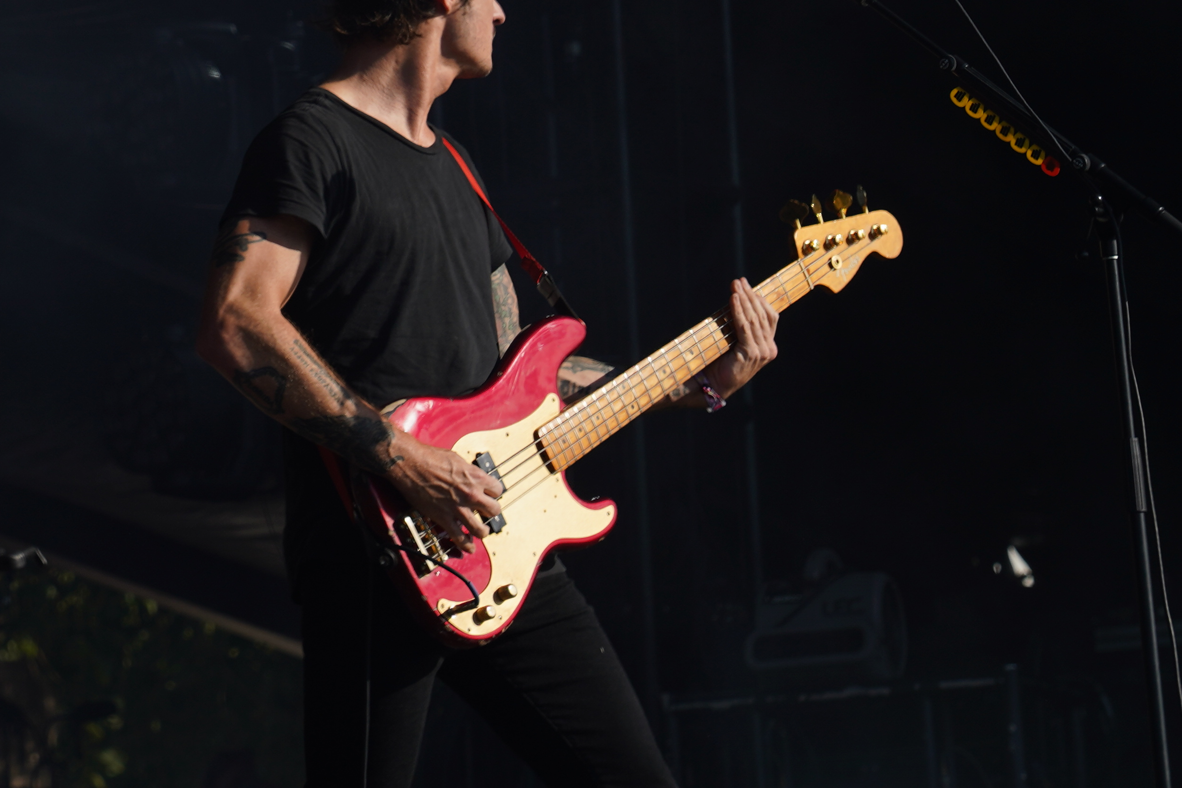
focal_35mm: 252
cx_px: -231
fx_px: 8274
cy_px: -155
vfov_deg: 5.4
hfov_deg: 8.1
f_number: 8
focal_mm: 105
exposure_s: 1/500
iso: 100
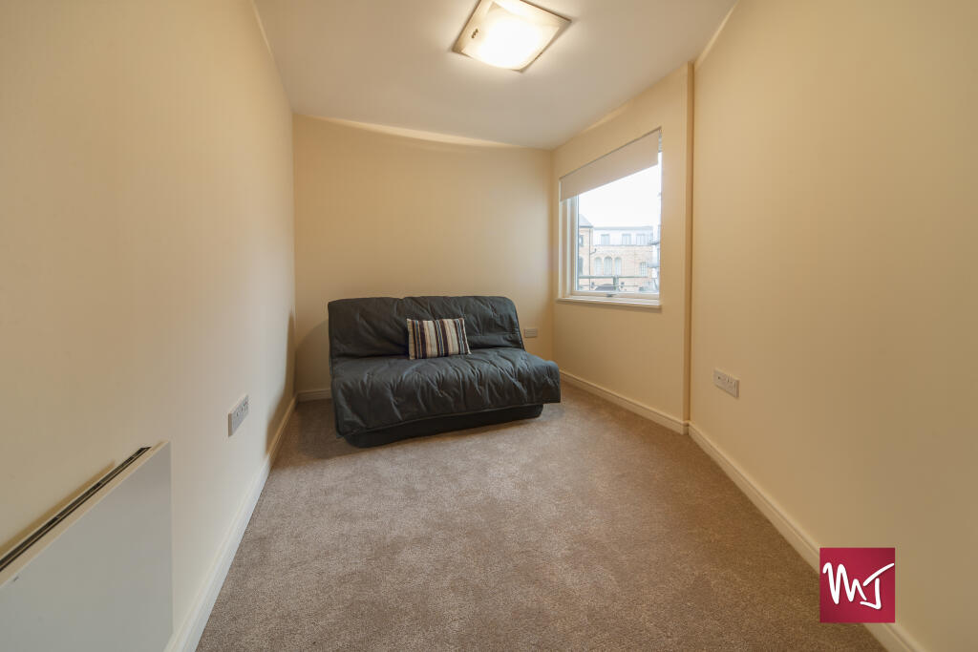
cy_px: 326
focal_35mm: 12
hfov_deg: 112.6
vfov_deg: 90.0
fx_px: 326
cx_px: 489
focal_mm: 12
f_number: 10
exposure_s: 1/1.67
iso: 50
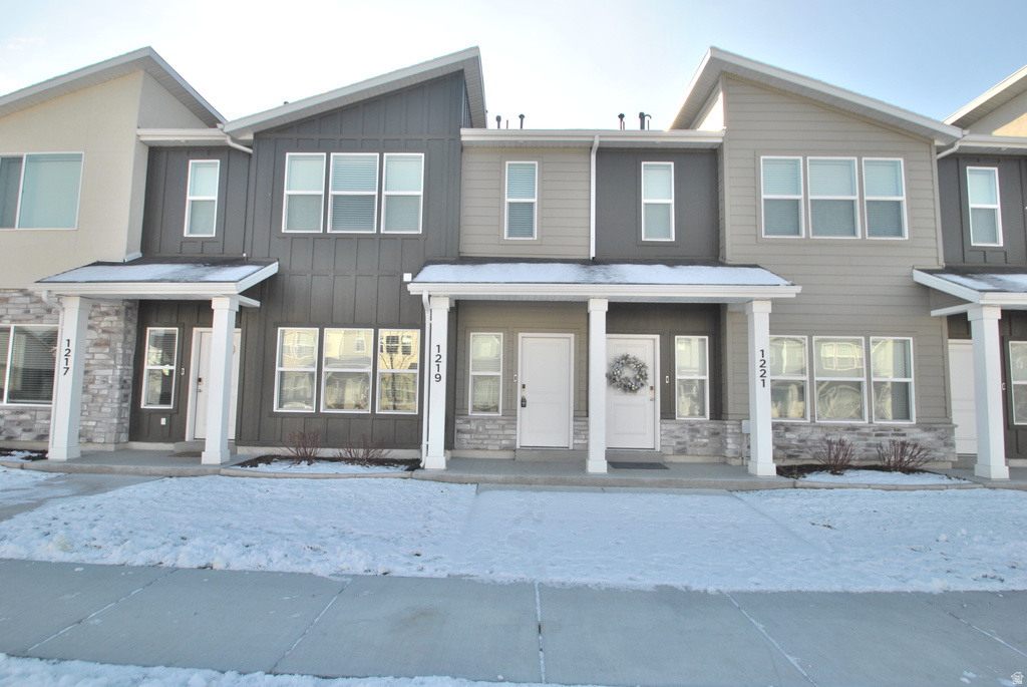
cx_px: 514
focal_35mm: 18
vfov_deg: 67.5
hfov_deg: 89.9
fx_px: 514
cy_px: 344
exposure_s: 1/200
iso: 100
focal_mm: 12
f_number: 7.1
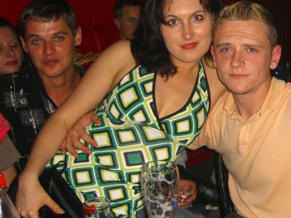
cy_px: 90
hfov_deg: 29.2
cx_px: 228
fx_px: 546
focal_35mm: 65
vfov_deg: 22.5
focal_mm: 7.9
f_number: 2.8
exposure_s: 1/60
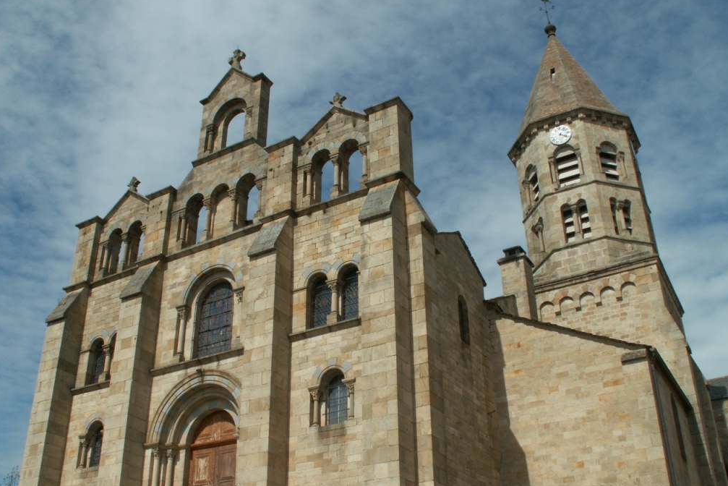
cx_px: 367
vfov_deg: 35.9
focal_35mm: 37
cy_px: 263
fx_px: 748
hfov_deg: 51.9
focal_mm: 5.86
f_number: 8
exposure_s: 1/250
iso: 50
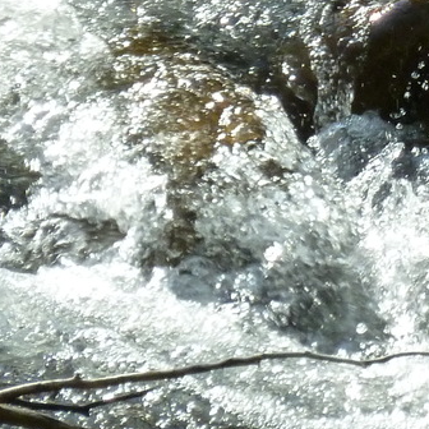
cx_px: 629
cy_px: -107
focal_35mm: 842
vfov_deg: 2.1
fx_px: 11806
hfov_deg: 2.1
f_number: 5.9
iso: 320
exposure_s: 1/250
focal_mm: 36
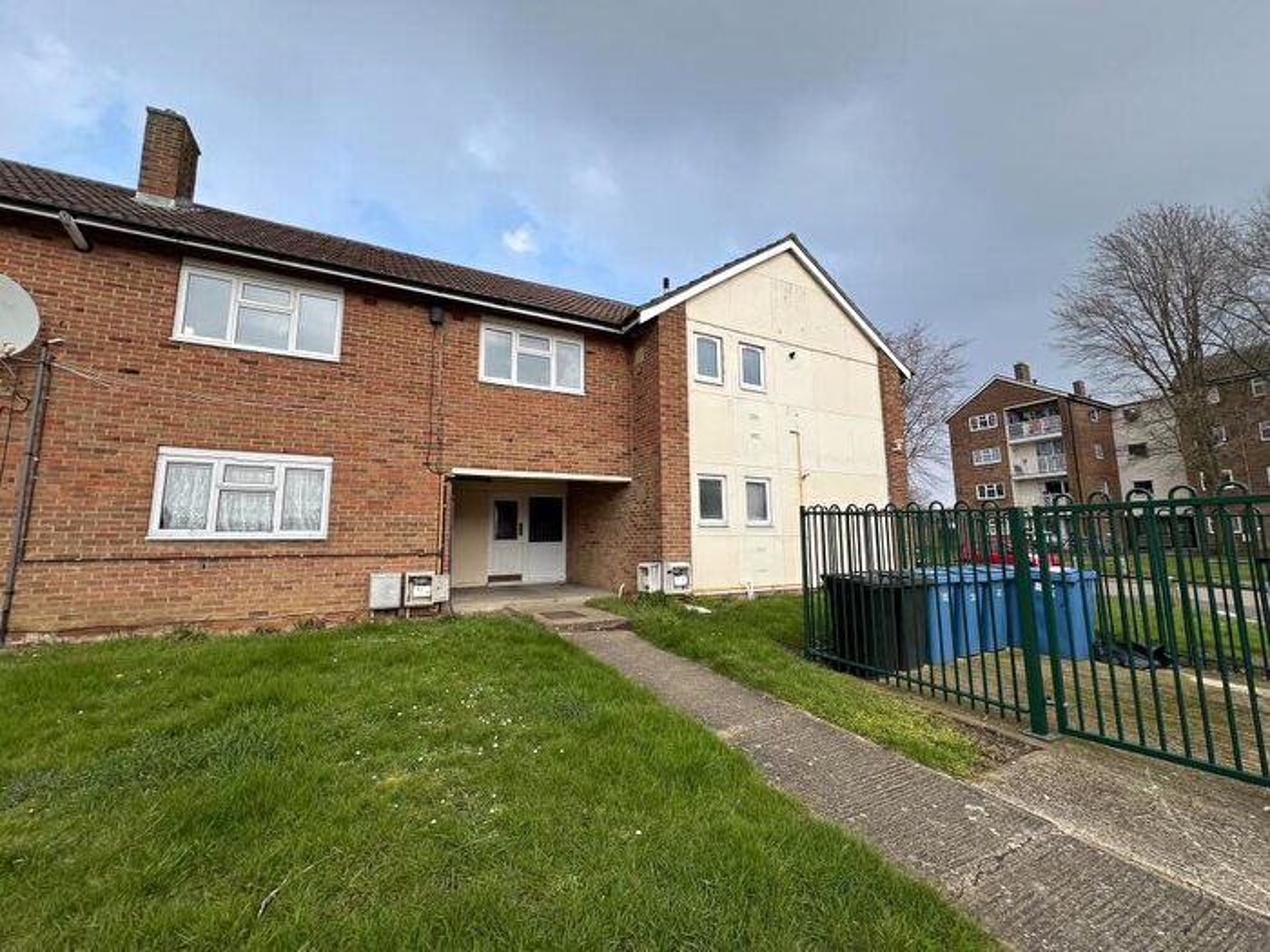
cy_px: 476
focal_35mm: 13
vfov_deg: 89.9
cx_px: 635
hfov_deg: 106.2
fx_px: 477
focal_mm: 1.57
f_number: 1.8
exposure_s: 1/853
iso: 32
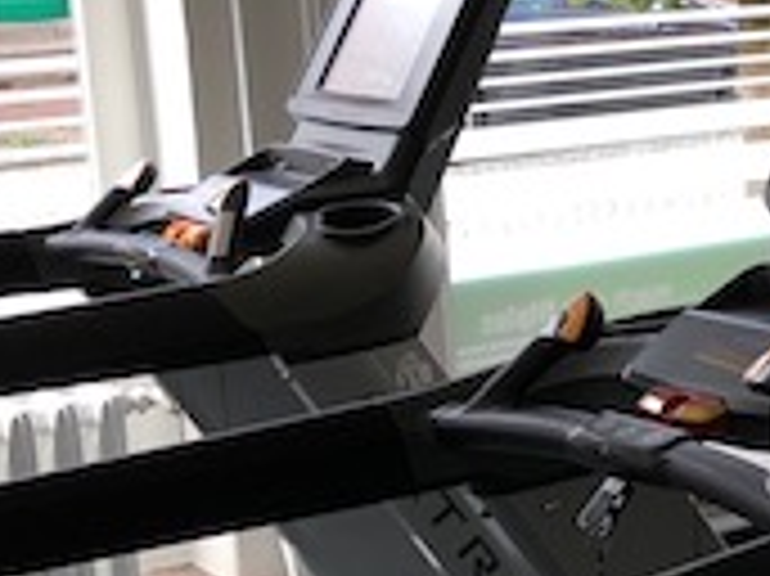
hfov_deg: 16.8
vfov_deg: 14.1
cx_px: 1189
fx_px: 2334
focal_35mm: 105
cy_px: 230
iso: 20
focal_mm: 3.99
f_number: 1.8
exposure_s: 1/100
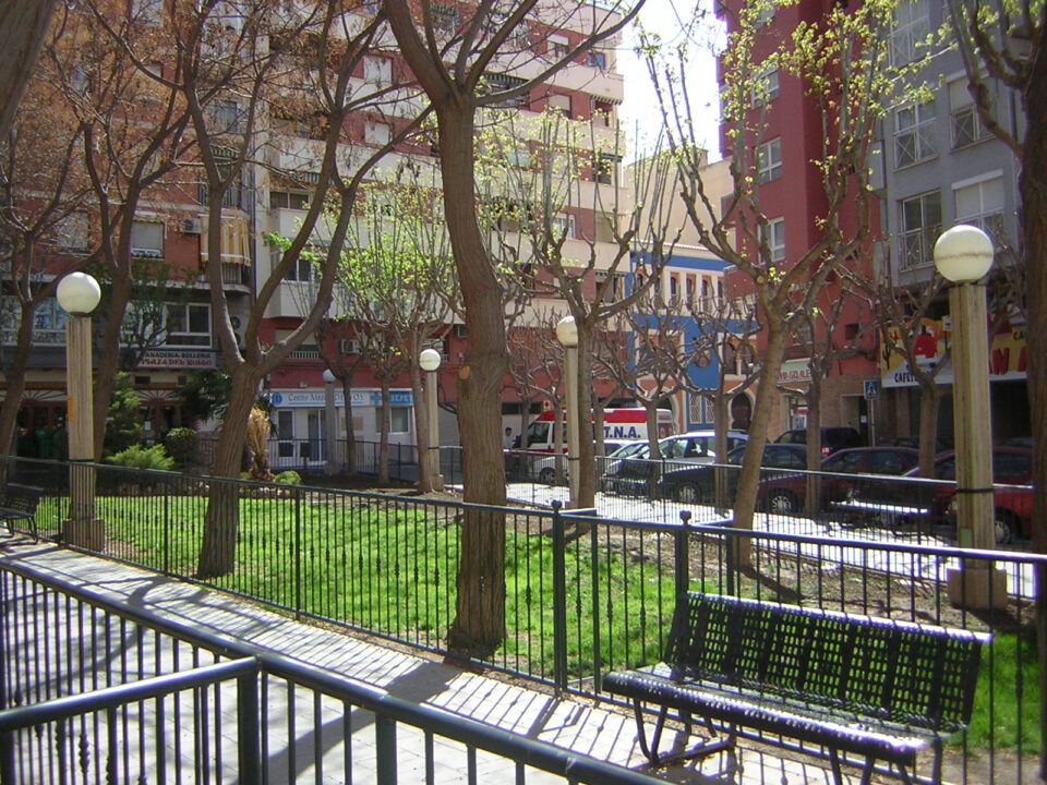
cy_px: 392
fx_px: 1089
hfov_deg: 51.4
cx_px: 524
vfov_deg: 39.7
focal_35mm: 36
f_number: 2.6
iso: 50
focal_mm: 4.7
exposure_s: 1/475
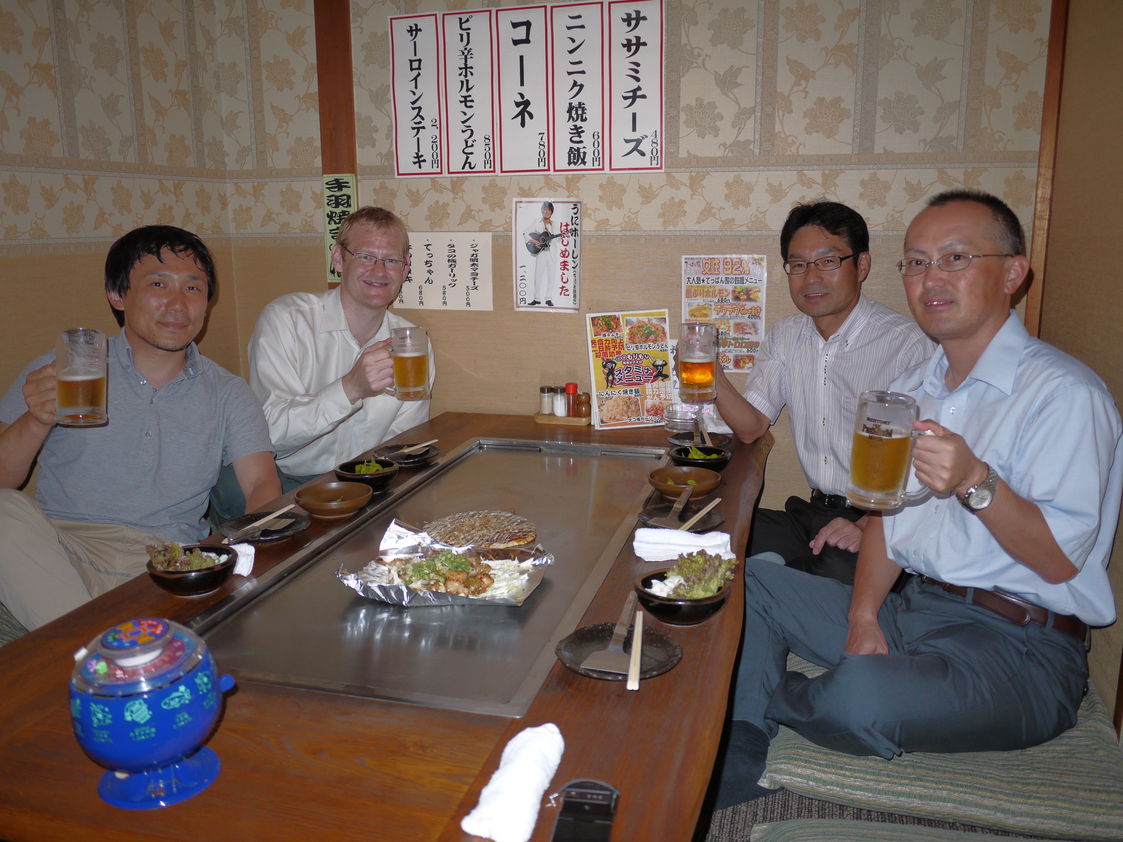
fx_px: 908
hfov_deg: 63.4
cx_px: 562
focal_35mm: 28
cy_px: 421
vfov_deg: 49.7
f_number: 2.5
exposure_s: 1/125
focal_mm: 14
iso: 100
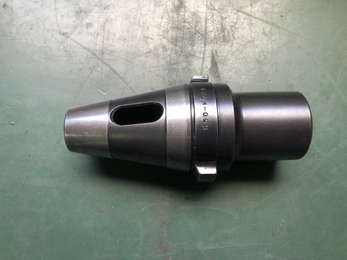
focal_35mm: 28
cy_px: 130
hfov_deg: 63.4
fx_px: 281
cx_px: 174
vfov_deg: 49.7
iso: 40
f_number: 1.8
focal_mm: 3.99
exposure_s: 1/24
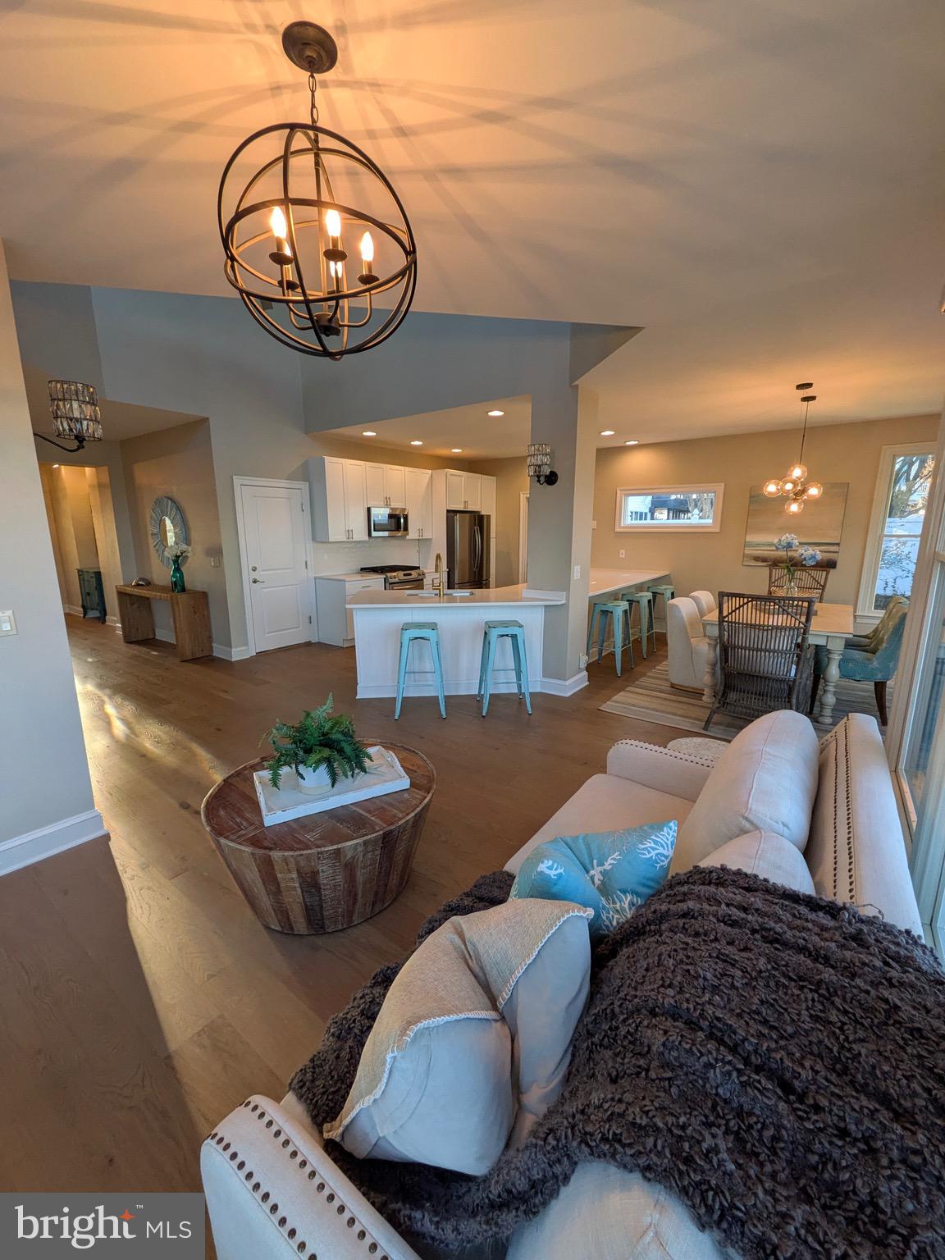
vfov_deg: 102.1
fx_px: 510
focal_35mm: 14
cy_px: 630
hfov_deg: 85.7
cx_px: 472
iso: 133
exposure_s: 1/120
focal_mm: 1.85
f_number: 2.2
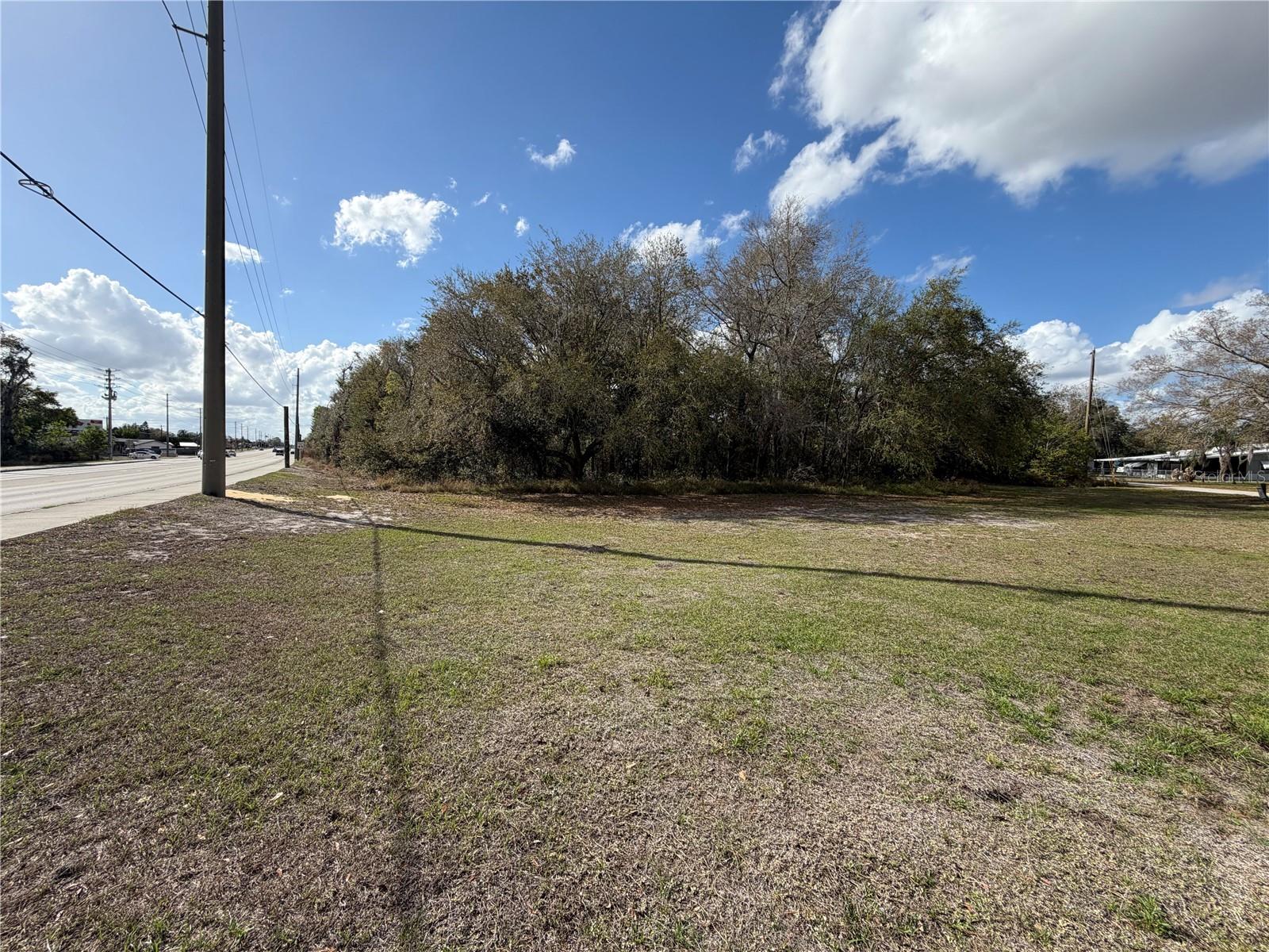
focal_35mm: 14
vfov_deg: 85.7
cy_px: 476
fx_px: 513
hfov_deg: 102.1
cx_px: 634
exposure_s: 1/928
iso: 20
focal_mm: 2.22
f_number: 2.2
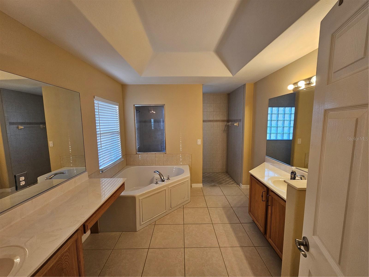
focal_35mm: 13
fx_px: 139
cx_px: 184
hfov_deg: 106.2
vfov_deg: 89.9
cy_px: 138
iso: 80
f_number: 2.2
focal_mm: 2.2
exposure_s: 1/60
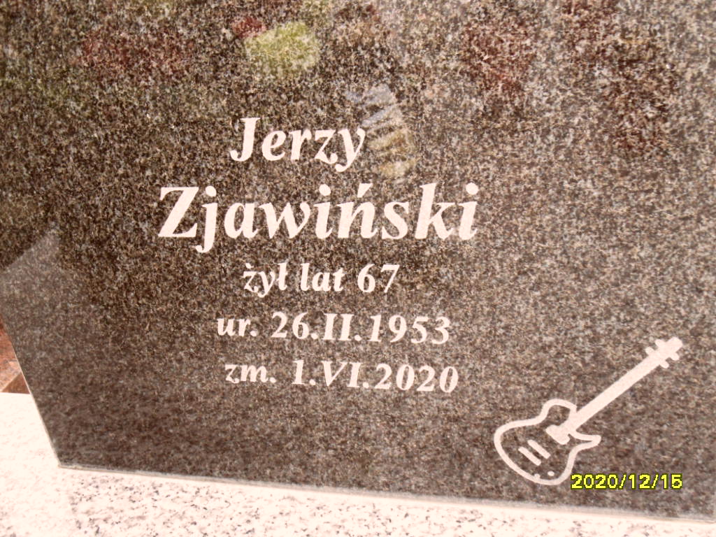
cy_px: 268
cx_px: 358
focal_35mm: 50
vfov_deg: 29.1
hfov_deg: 38.2
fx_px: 1034
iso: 200
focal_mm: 8.2
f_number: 3.8
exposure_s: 1/45
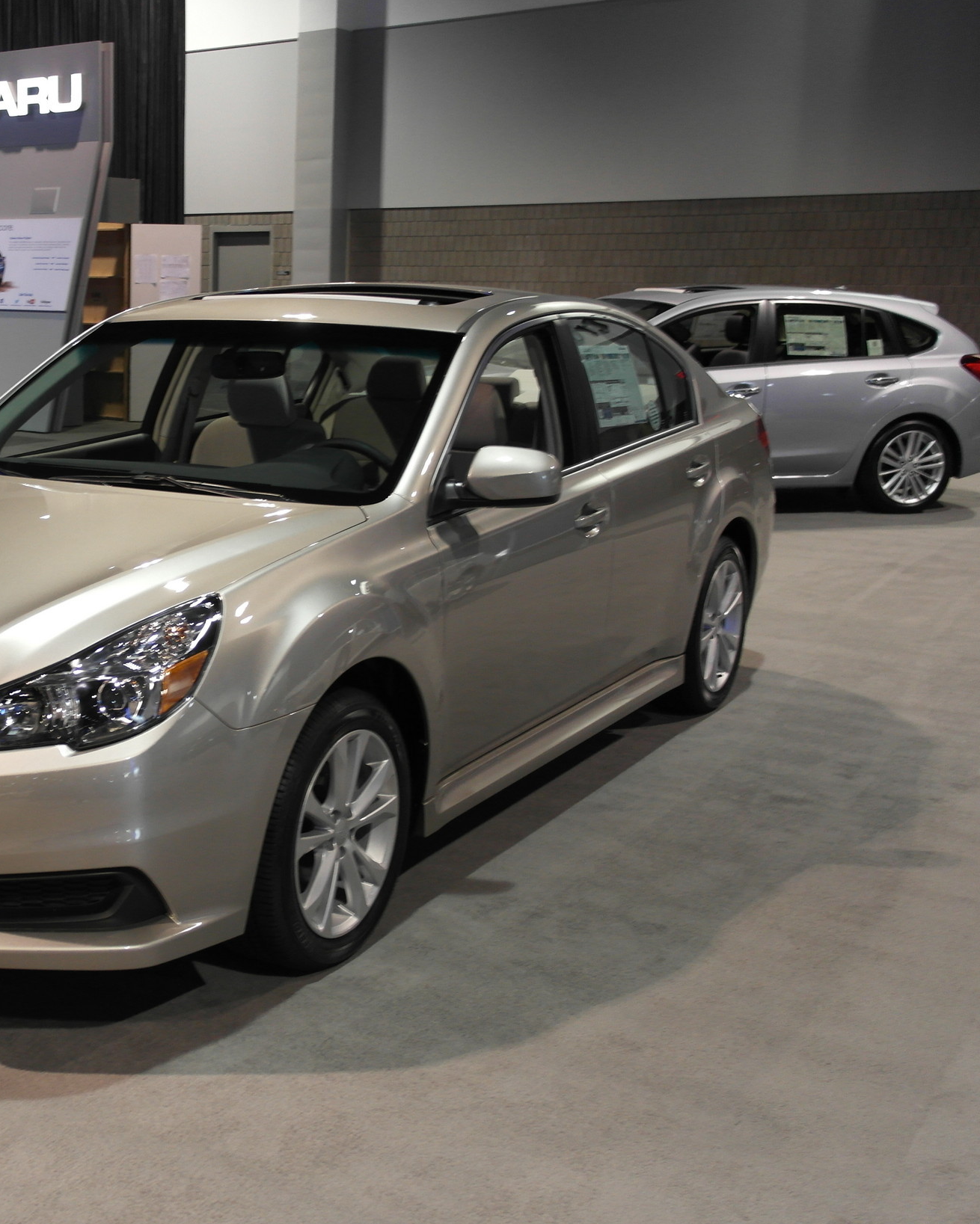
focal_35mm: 43
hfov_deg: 33.5
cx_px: 150
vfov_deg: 42.9
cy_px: 608
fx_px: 1559
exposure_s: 1/30
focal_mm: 20
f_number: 3.5
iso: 400
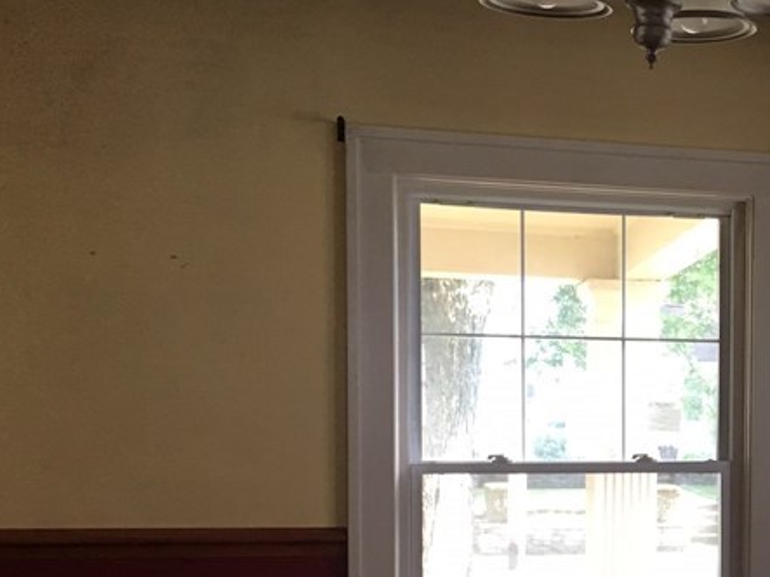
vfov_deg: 21.5
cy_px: 511
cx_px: 794
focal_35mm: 67
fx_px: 1490
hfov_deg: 27.1
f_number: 2.2
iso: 40
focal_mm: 4.15
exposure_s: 1/30
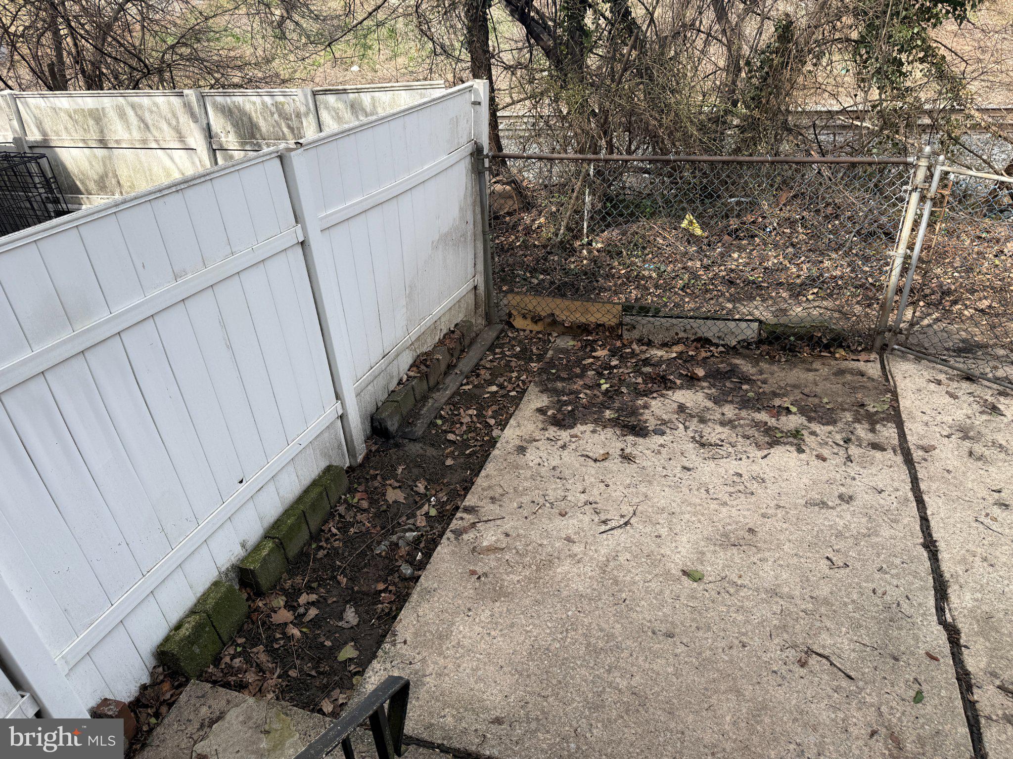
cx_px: 506
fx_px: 702
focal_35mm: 24
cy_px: 380
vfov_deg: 56.8
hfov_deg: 71.6
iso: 80
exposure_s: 1/1361
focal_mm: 6.76
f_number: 1.78
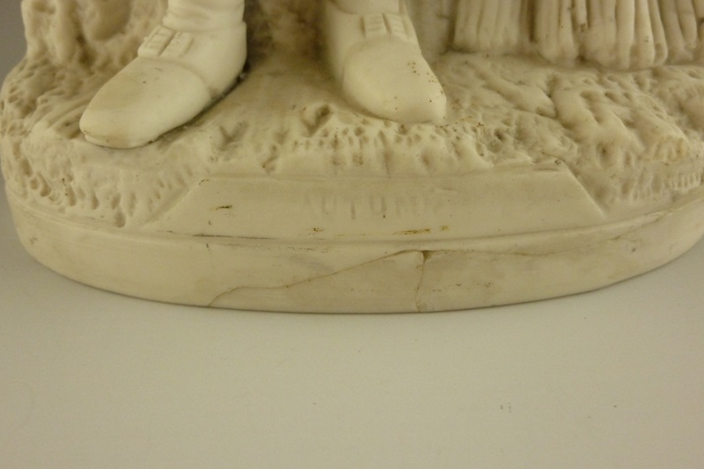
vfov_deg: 38.9
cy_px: 237
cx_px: 352
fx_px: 665
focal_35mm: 34
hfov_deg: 55.8
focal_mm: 5.7
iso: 400
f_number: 3.5
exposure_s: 1/800
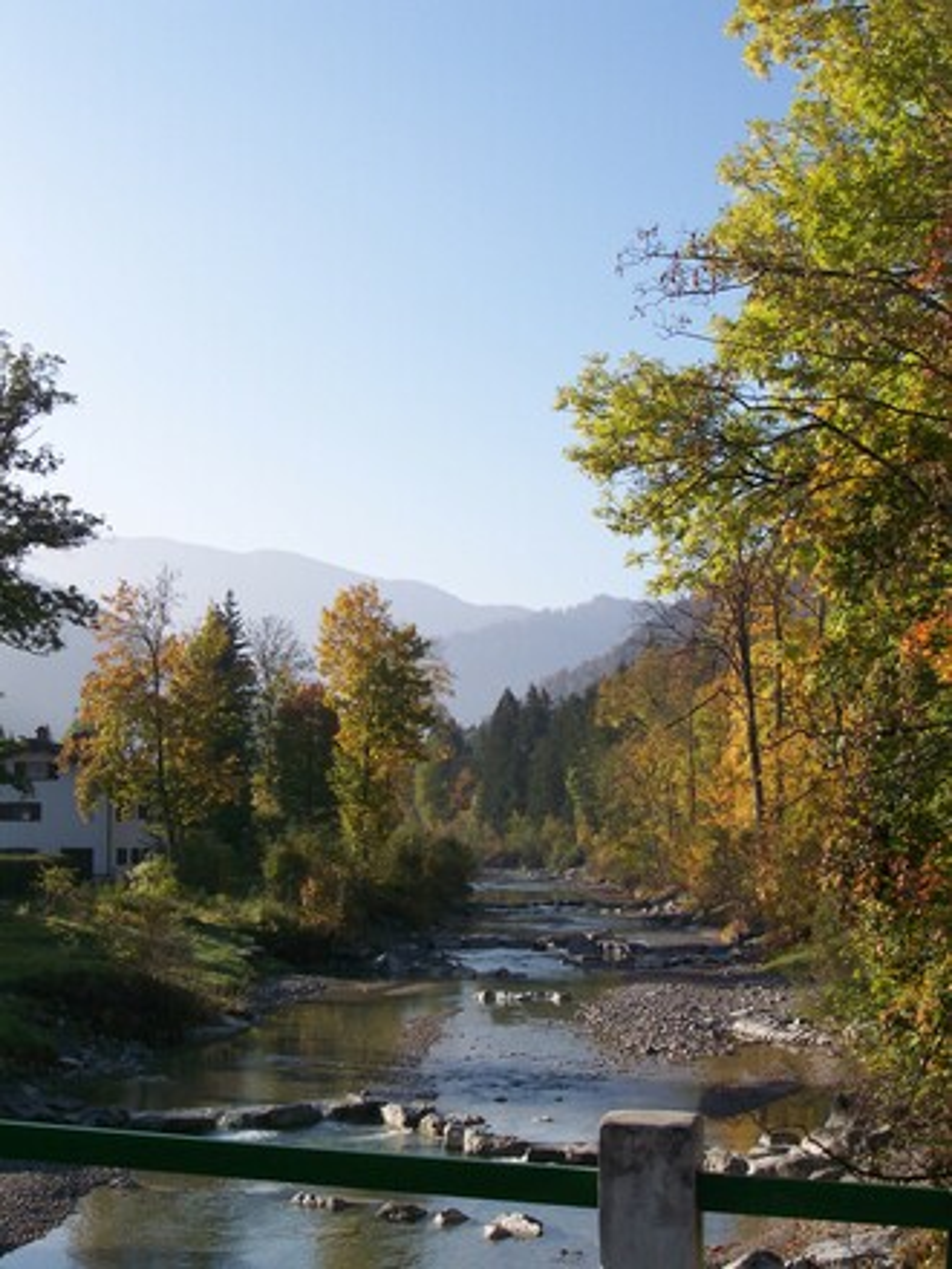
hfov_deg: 28.6
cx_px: 476
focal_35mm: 51
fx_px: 1870
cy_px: 634
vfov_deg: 37.5
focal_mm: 10.7
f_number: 5.6
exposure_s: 1/350
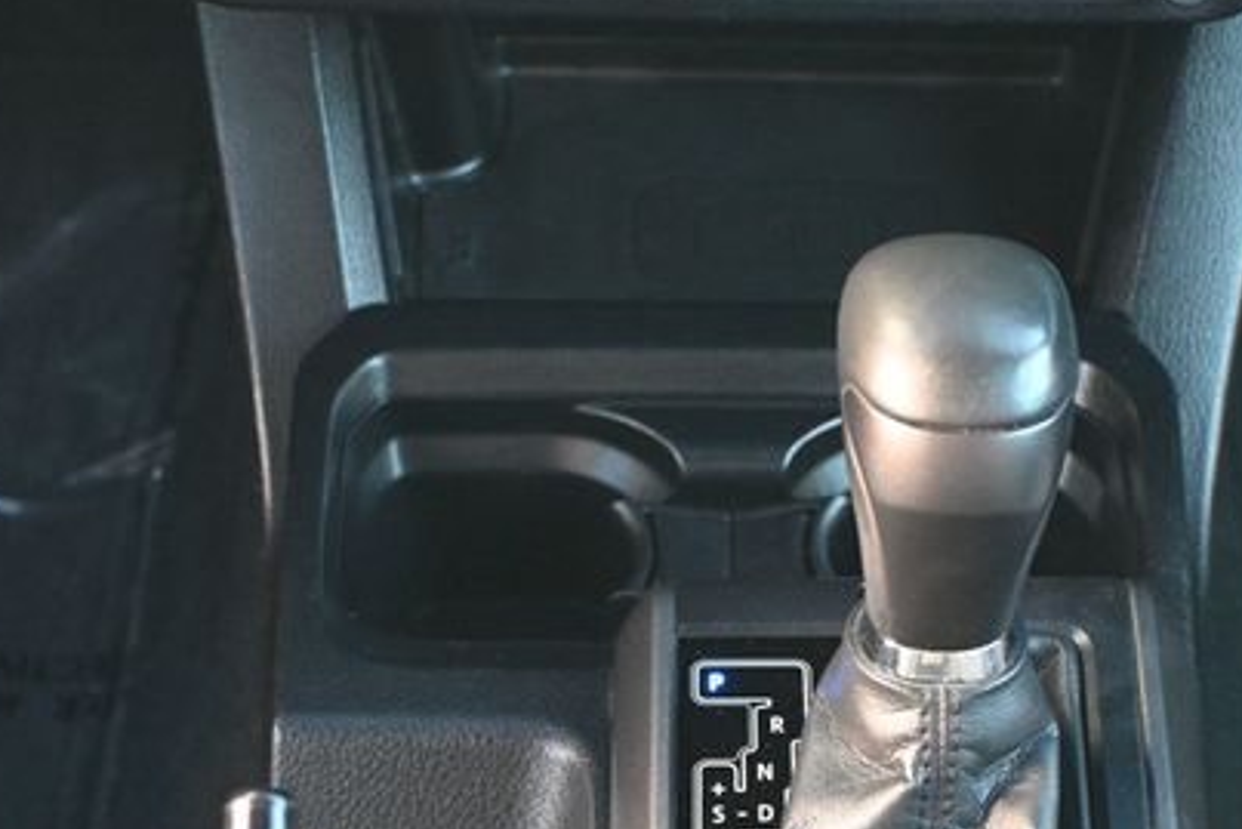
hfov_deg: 25.0
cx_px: 743
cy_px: 635
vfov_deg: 16.8
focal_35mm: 81
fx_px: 2795
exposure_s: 1/60
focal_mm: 34
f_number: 5
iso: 3200
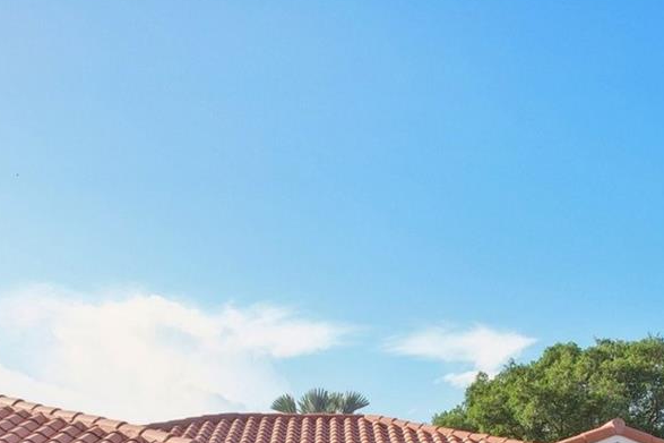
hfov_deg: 33.1
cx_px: 445
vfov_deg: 20.5
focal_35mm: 60
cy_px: 587
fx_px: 1106
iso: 100
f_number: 2.8
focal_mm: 8.4
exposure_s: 1/1000
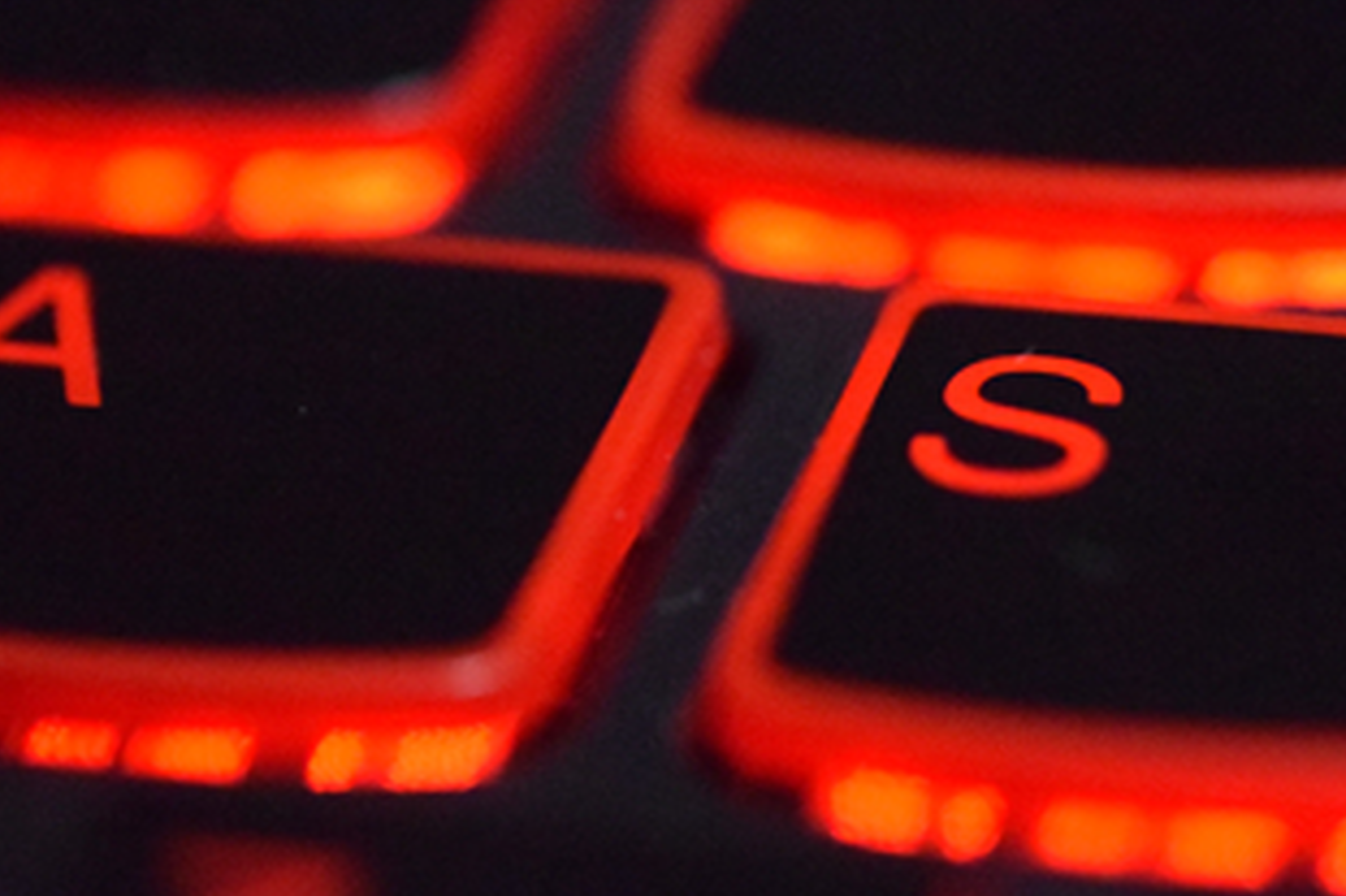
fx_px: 9191
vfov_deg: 5.6
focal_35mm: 246
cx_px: 995
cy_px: 364
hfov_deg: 8.4
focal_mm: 85
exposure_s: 1/125
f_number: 4.2
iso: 12800
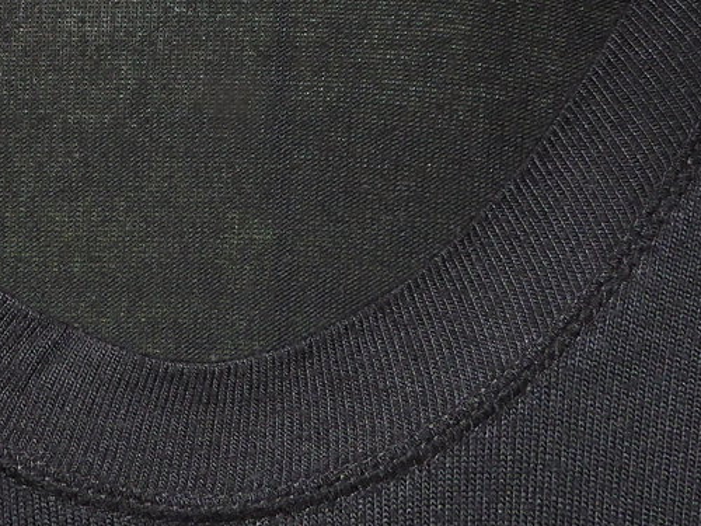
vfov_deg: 22.5
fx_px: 1296
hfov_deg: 29.8
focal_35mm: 64
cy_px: 73
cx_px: 183
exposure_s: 1/34
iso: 200
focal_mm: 4.3
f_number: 3.2
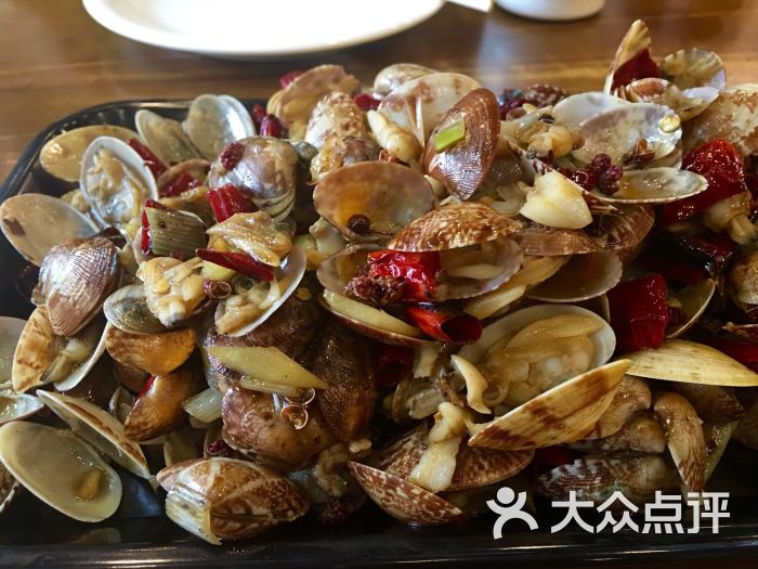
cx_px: 379
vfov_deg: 48.2
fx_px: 635
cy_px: 284
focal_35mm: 29
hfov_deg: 61.7
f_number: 2.2
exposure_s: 1/10
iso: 100
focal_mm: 4.15
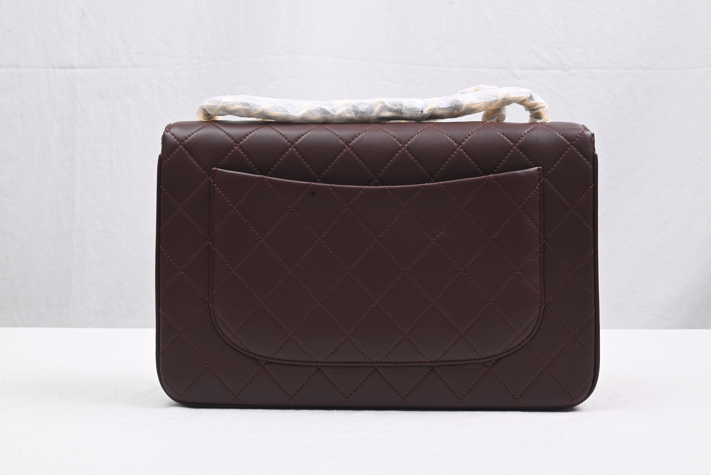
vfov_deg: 33.4
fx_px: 790
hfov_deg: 48.4
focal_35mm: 40
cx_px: 356
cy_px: 238
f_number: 16
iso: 100
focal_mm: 40
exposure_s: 1/2
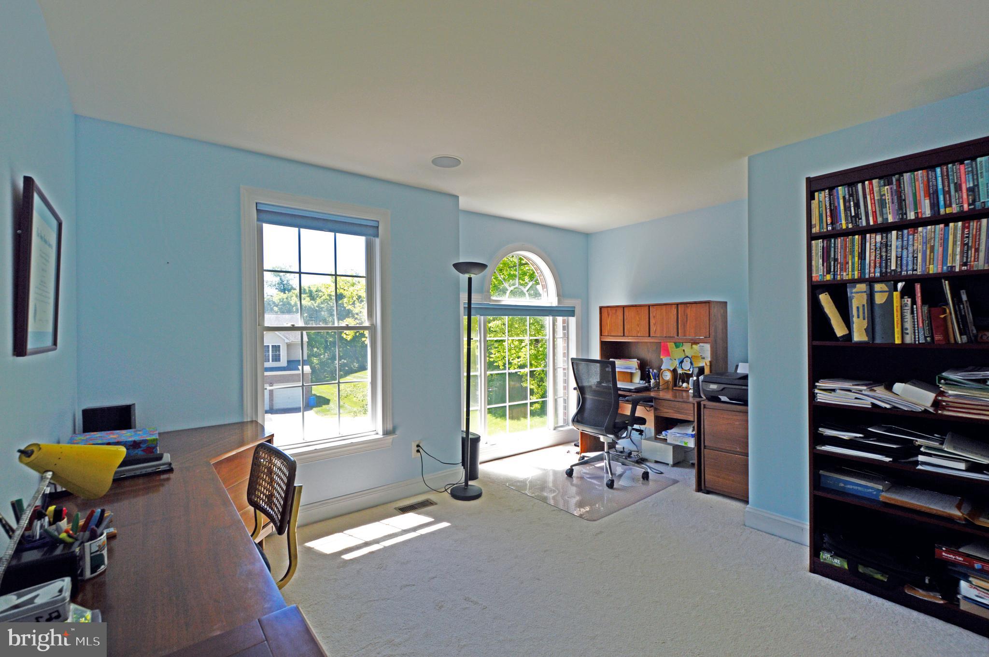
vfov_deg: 77.2
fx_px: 412
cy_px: 328
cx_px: 494
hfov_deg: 100.4
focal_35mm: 15
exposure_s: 1/125
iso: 140
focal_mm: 10
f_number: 5.6
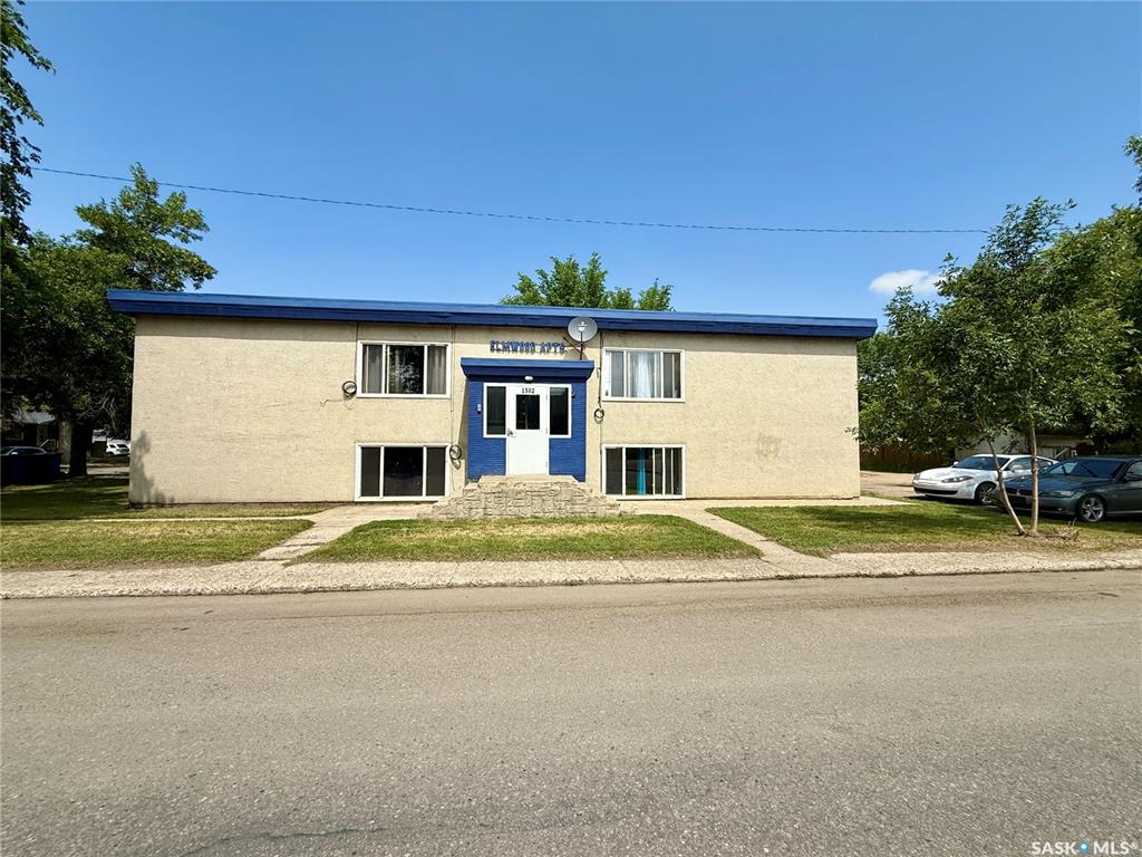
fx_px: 462
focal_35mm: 14
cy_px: 428
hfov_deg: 102.1
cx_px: 571
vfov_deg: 85.7
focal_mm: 2.22
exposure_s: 1/3663
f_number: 2.2
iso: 50
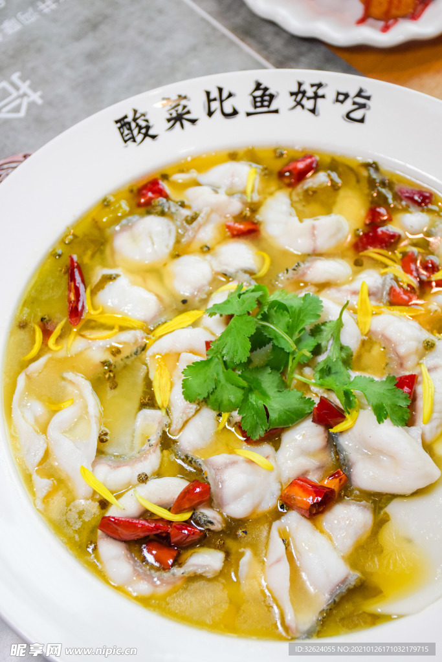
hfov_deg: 23.8
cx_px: 221
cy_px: 331
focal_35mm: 57
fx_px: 1049
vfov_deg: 35.0
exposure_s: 1/640
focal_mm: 38
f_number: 5
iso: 1250
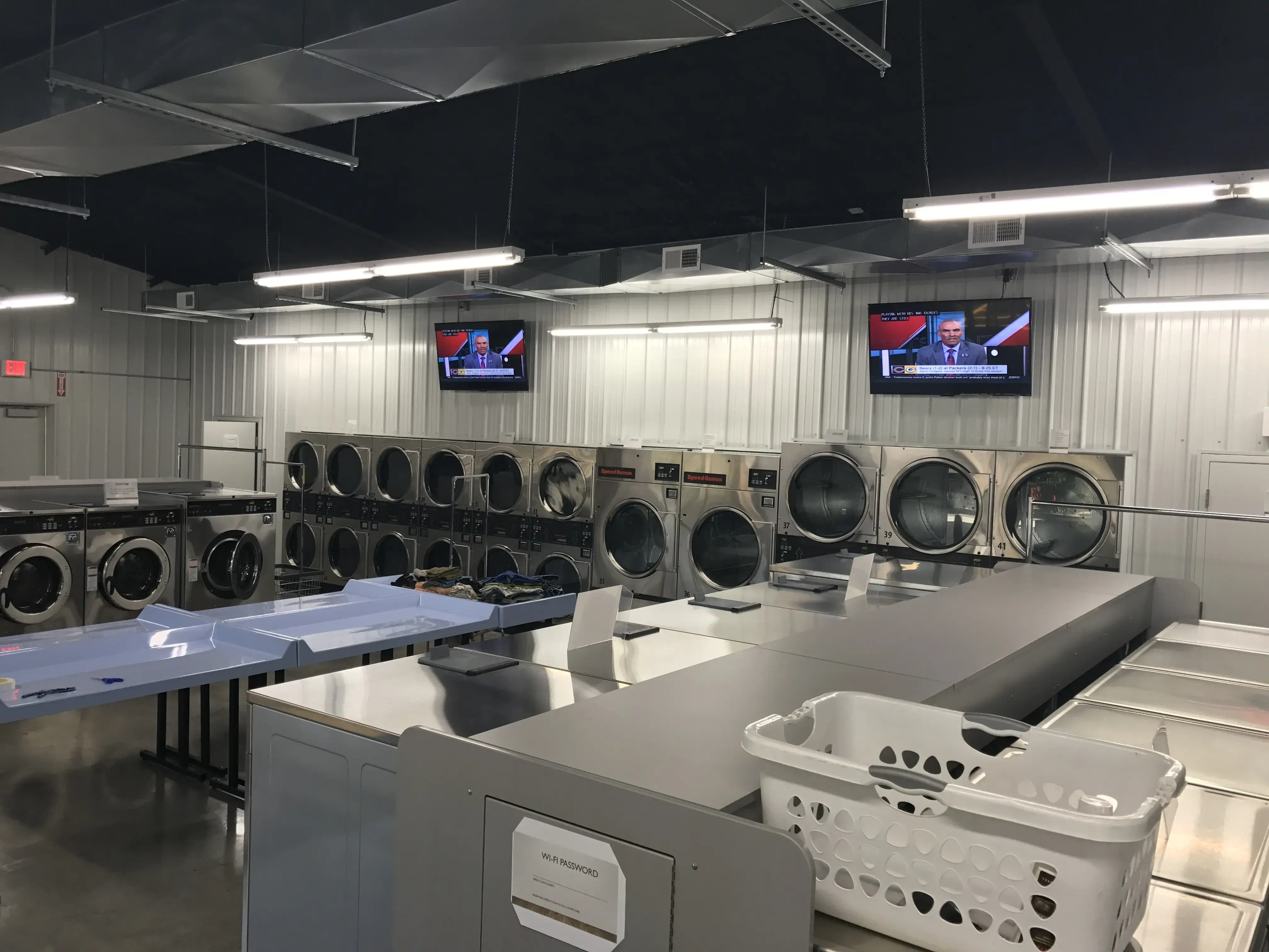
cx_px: 634
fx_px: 1026
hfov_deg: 63.4
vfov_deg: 49.7
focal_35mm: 28
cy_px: 476
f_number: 1.8
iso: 25
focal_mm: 3.99
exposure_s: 1/40
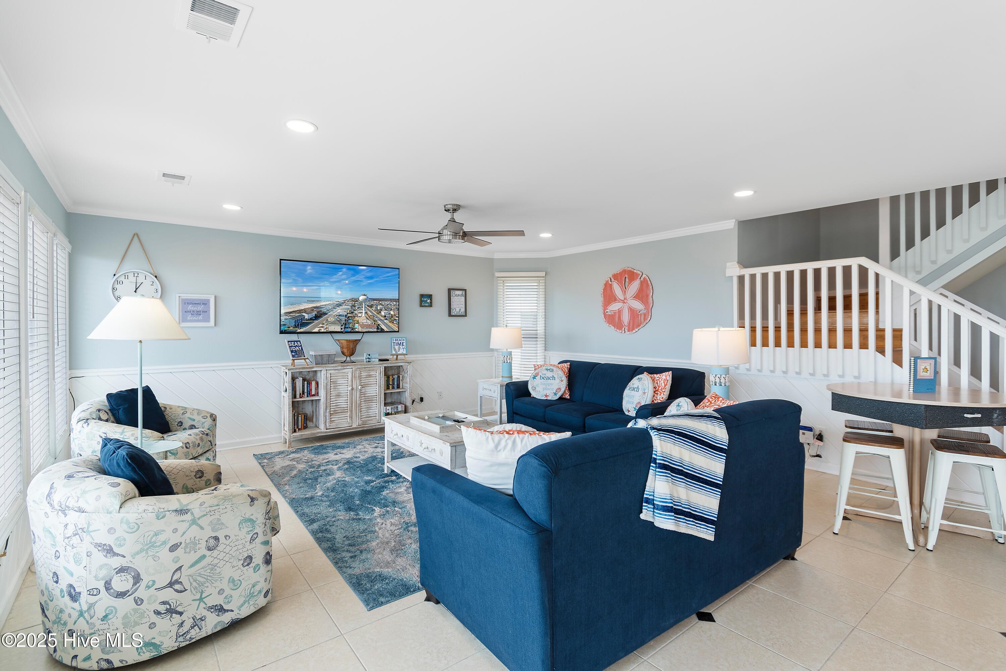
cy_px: 336
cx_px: 503
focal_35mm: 16
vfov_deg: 73.7
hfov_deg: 96.7
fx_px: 447
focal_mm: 11
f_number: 4.8
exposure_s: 1/8
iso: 100
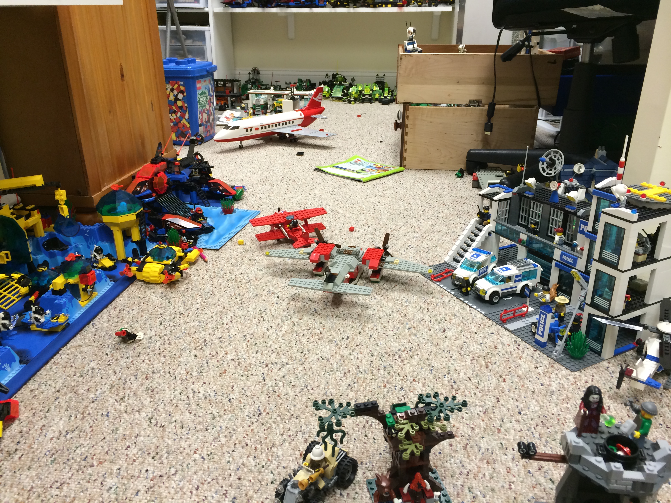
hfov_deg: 60.0
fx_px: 582
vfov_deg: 46.8
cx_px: 336
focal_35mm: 30
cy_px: 252
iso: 80
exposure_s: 1/30
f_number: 2.2
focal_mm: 4.12
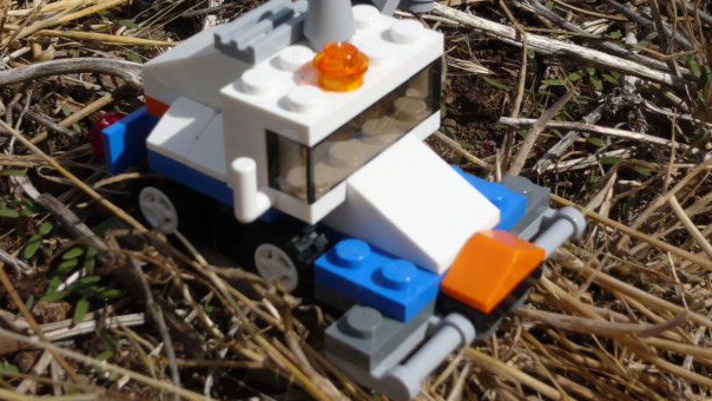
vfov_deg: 18.0
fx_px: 1265
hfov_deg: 31.4
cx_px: 336
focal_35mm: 67
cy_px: 159
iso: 100
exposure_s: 1/320
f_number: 10
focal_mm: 7.4
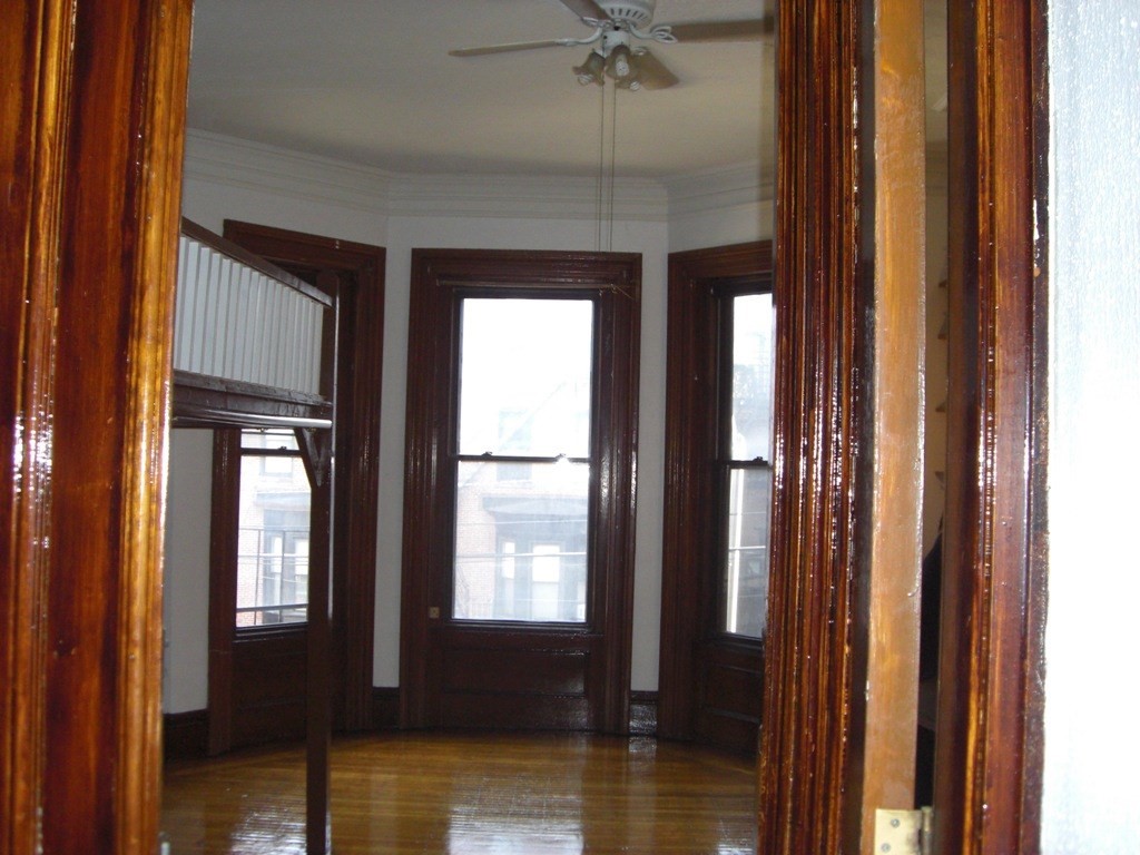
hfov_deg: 49.0
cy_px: 428
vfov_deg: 37.7
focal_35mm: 38
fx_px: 1251
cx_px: 570
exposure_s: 1/60
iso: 200
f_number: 2.7
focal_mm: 6.2
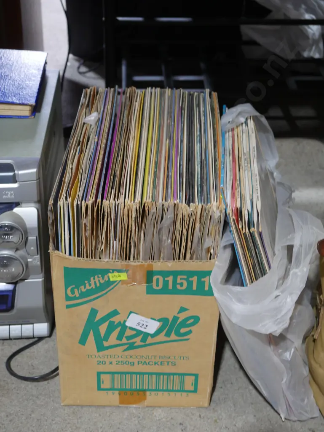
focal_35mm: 56
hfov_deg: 26.1
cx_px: 162
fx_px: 698
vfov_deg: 34.3
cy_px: 216
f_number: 5.3
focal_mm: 28
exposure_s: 1/60
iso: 1250
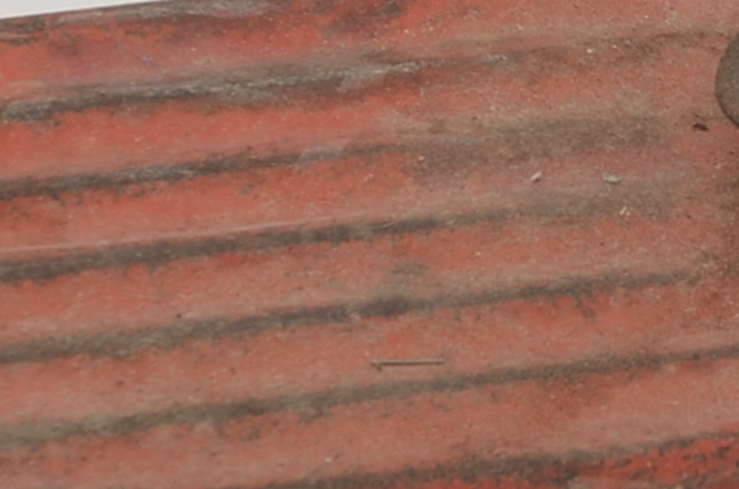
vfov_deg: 1.7
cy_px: -278
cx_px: 1662
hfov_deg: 2.5
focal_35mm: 811
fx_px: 16601
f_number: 9
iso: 200
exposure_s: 1/160
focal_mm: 105
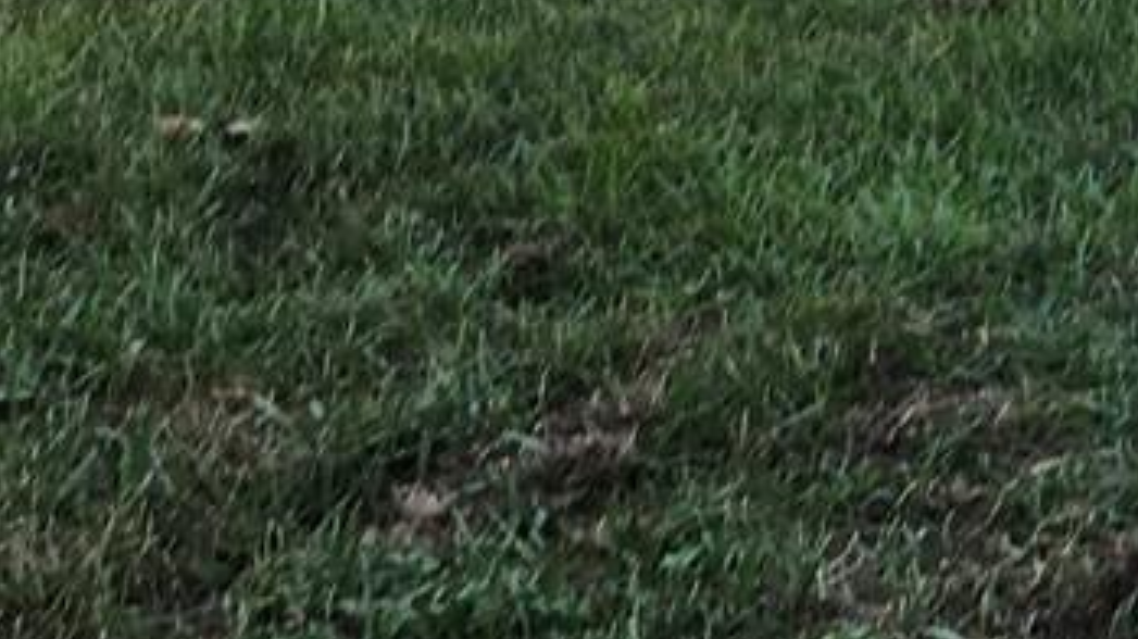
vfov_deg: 8.2
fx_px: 4374
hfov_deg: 13.3
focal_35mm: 145
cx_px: 2080
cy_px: -355
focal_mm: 4.15
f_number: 2.2
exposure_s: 1/60
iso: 25
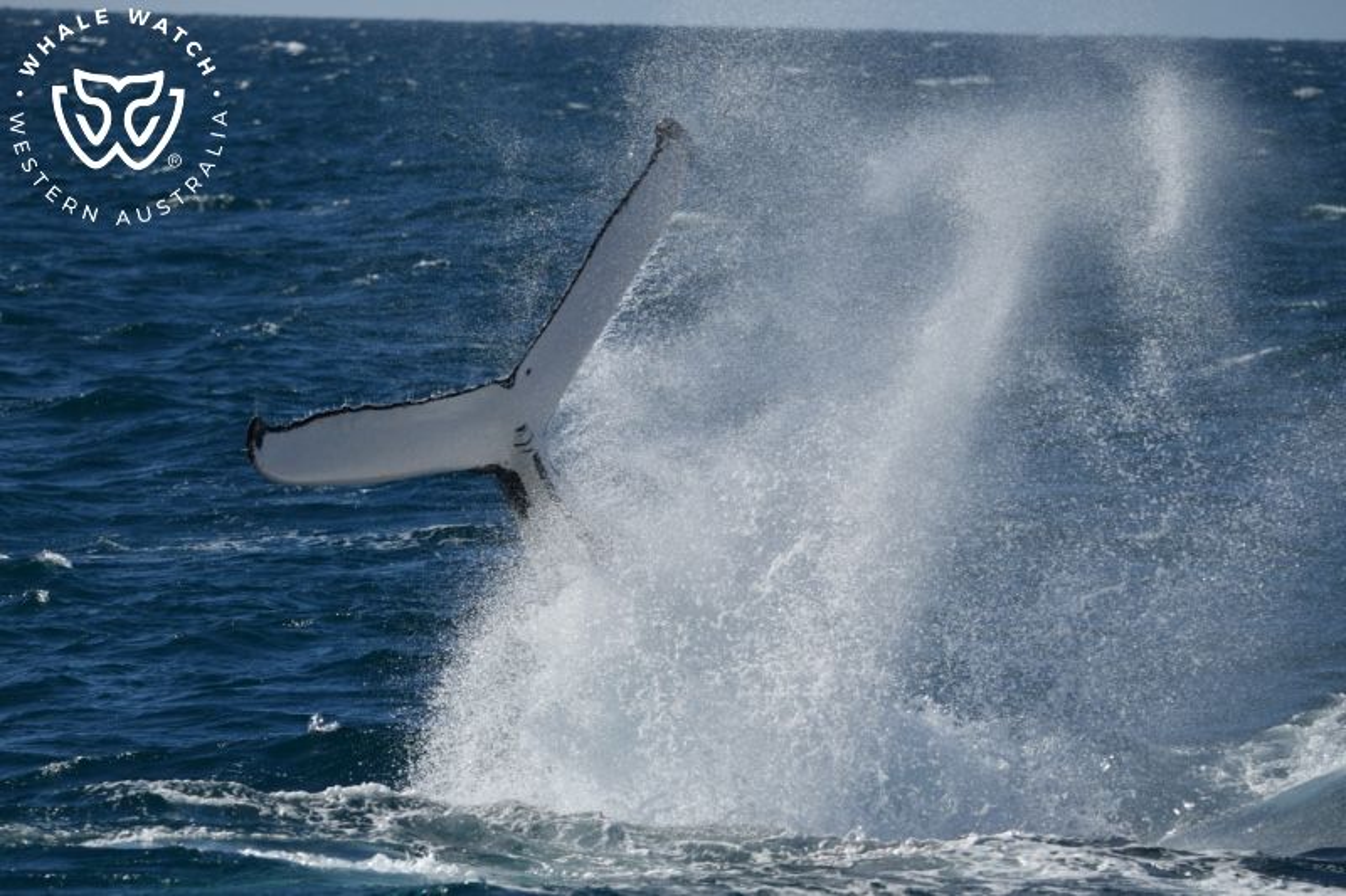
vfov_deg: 3.8
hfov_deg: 5.7
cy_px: 448
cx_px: 673
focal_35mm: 360
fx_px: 13456
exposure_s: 1/8000
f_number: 6
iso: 450
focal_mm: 360
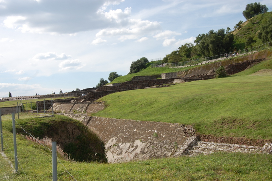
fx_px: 362
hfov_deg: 41.1
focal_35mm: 48
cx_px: 136
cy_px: 90
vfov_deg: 28.0
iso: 200
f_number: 10
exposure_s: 1/400
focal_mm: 32
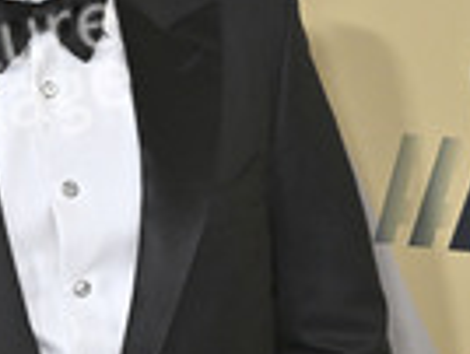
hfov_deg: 9.7
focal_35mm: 203
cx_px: 53
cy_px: 263
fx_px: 2761
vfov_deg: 7.3
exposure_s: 1/320
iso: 2000
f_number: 6.3
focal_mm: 71
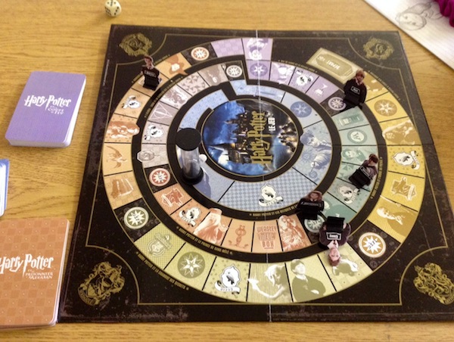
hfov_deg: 52.6
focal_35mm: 35
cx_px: 227
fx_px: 460
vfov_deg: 40.8
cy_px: 171
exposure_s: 1/15
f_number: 2.4
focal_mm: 4.28
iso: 320
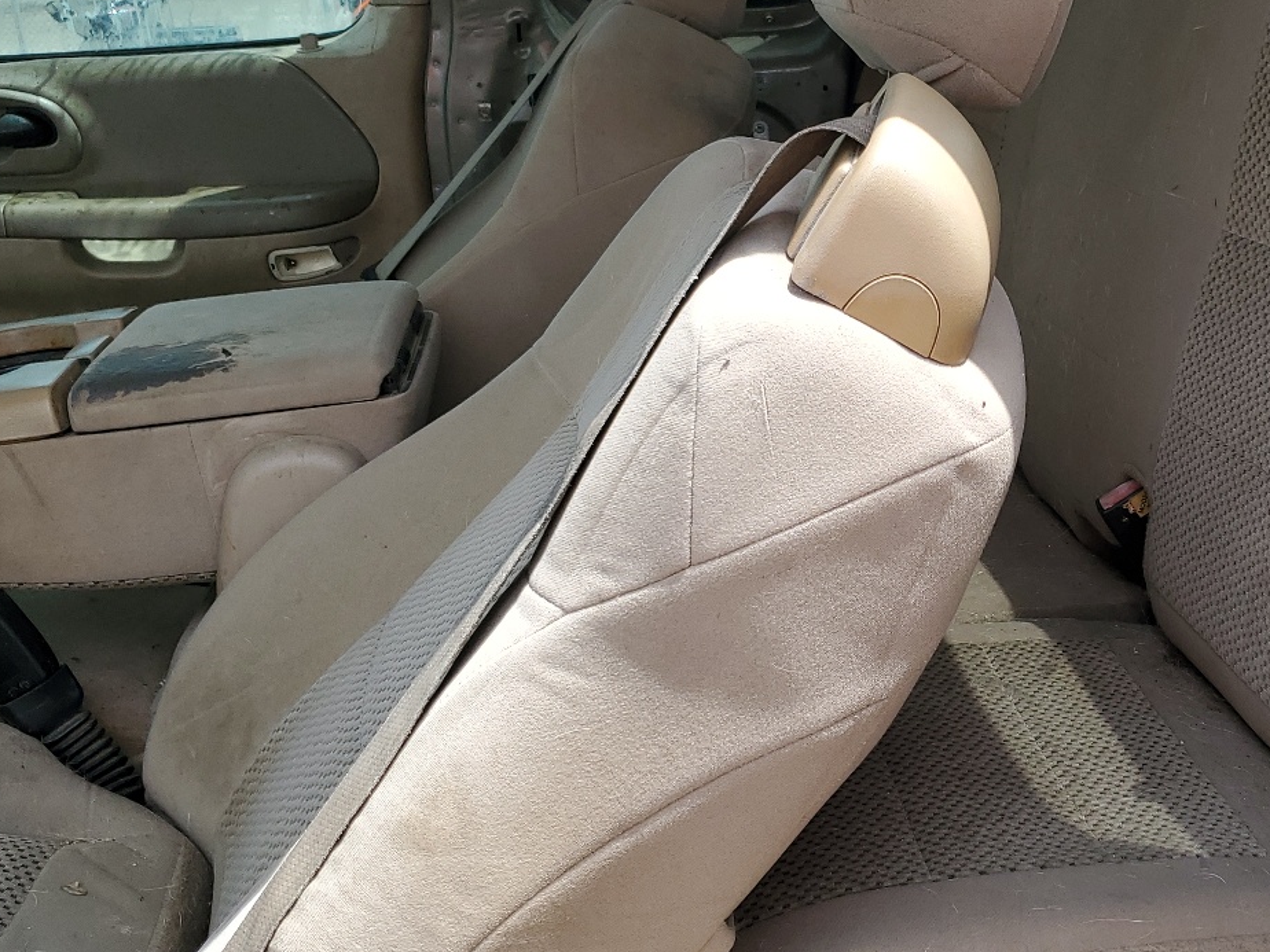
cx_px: 969
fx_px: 1651
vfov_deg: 32.2
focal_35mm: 45
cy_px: 489
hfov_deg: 40.7
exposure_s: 1/1000
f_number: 1.5
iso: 50
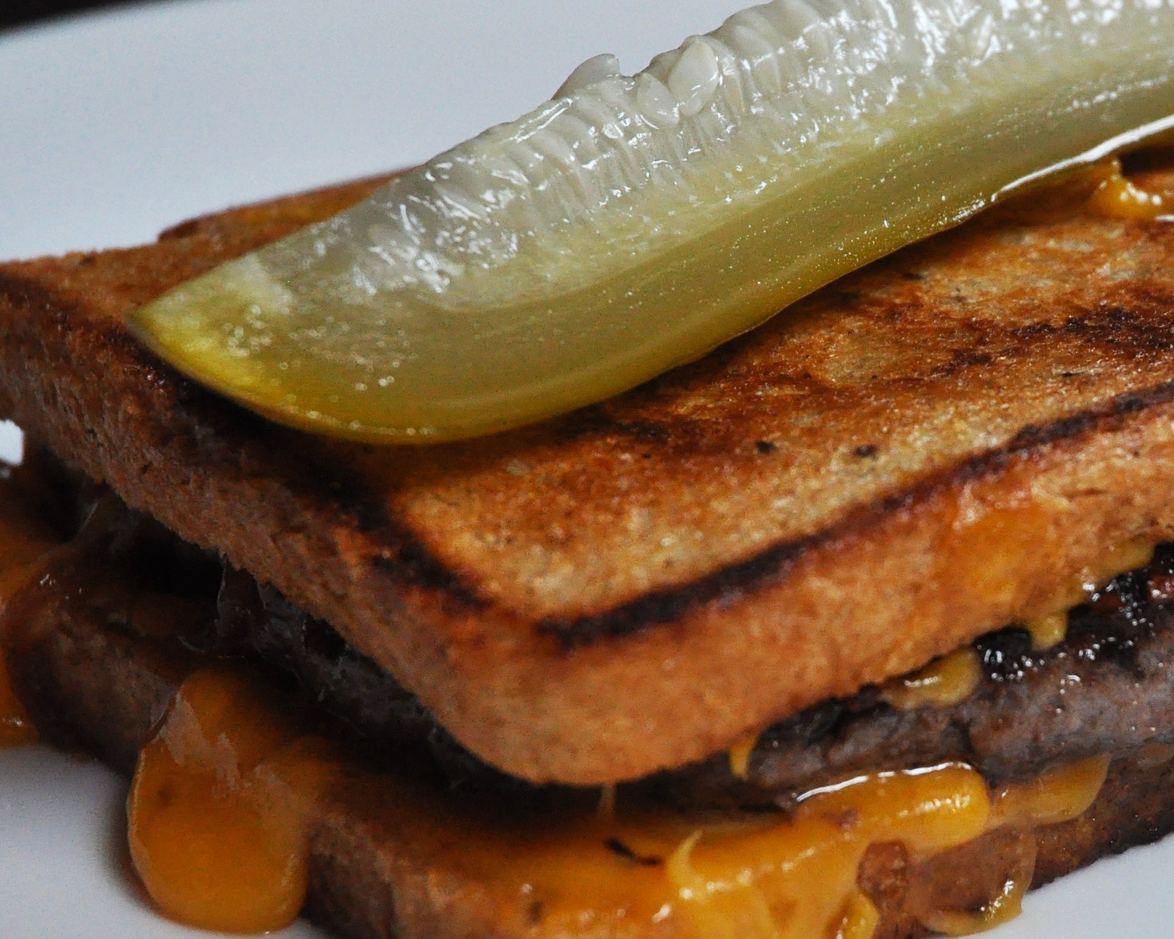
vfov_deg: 12.5
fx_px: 4274
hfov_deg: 15.5
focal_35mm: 123
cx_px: 948
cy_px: 582
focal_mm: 40
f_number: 6.3
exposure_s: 1/50
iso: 1000
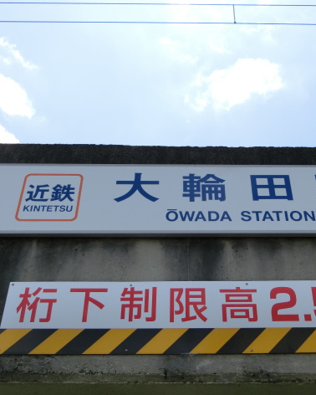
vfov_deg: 41.1
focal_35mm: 45
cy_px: 198
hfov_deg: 33.3
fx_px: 526
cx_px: 194
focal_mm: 6
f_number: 3.9
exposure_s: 1/640
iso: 80
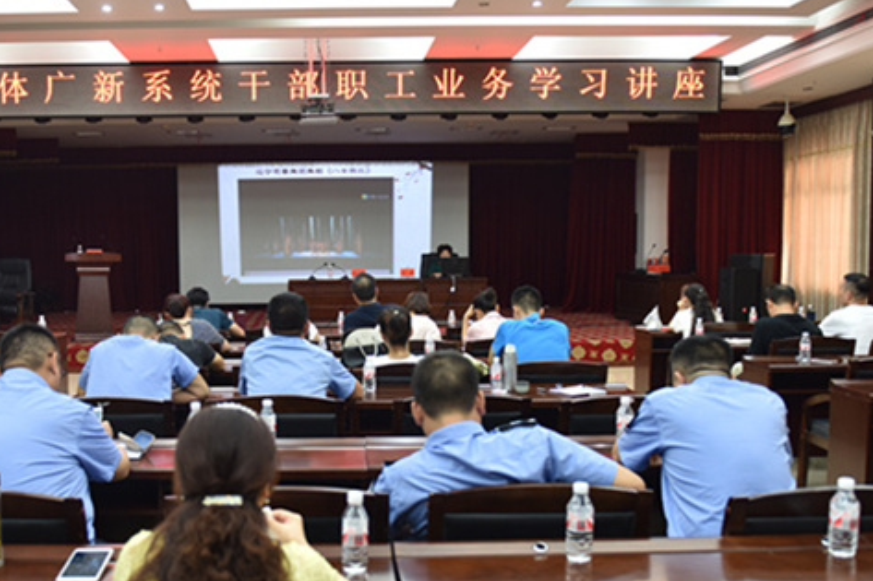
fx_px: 776
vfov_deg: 40.7
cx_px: 321
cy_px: 380
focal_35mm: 32
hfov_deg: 57.9
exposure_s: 1/50
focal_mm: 24
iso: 360
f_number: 2.8
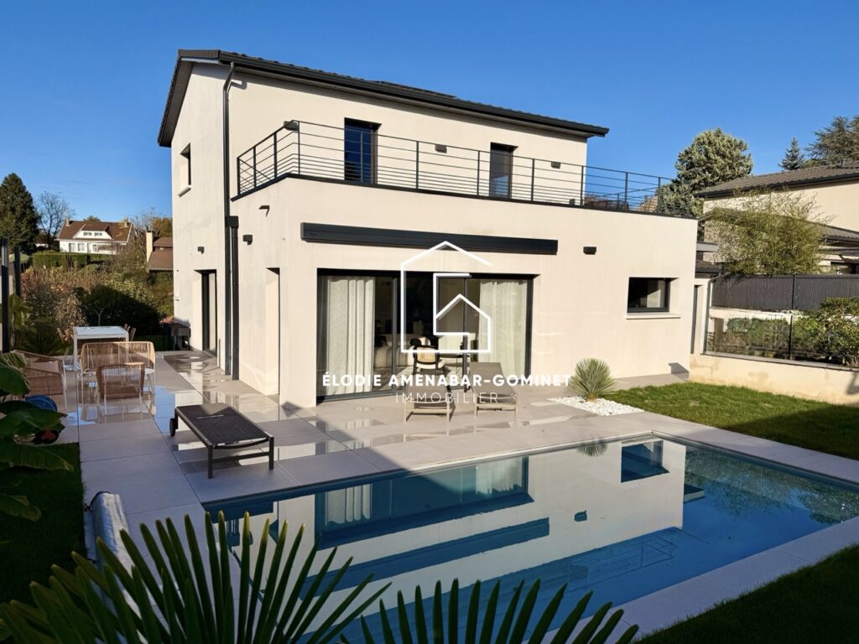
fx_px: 596
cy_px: 322
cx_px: 430
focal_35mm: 24
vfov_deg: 56.8
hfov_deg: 71.6
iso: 80
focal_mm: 6.76
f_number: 1.78
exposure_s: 1/11905
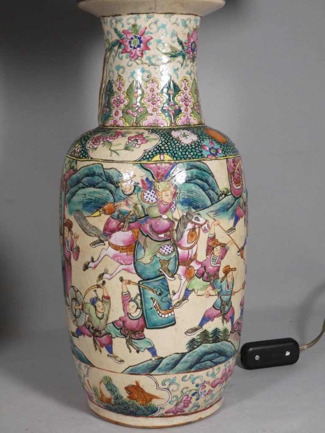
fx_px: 726
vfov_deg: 33.2
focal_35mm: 58
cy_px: 216
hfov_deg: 25.2
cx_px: 162
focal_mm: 10.4
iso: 250
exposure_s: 1/80
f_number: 4.1
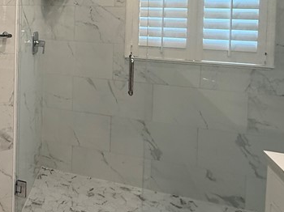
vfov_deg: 32.9
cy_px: 13
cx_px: -31
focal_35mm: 41
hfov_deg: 37.9
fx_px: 336
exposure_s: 1/120
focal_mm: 2.22
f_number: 2.2
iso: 160
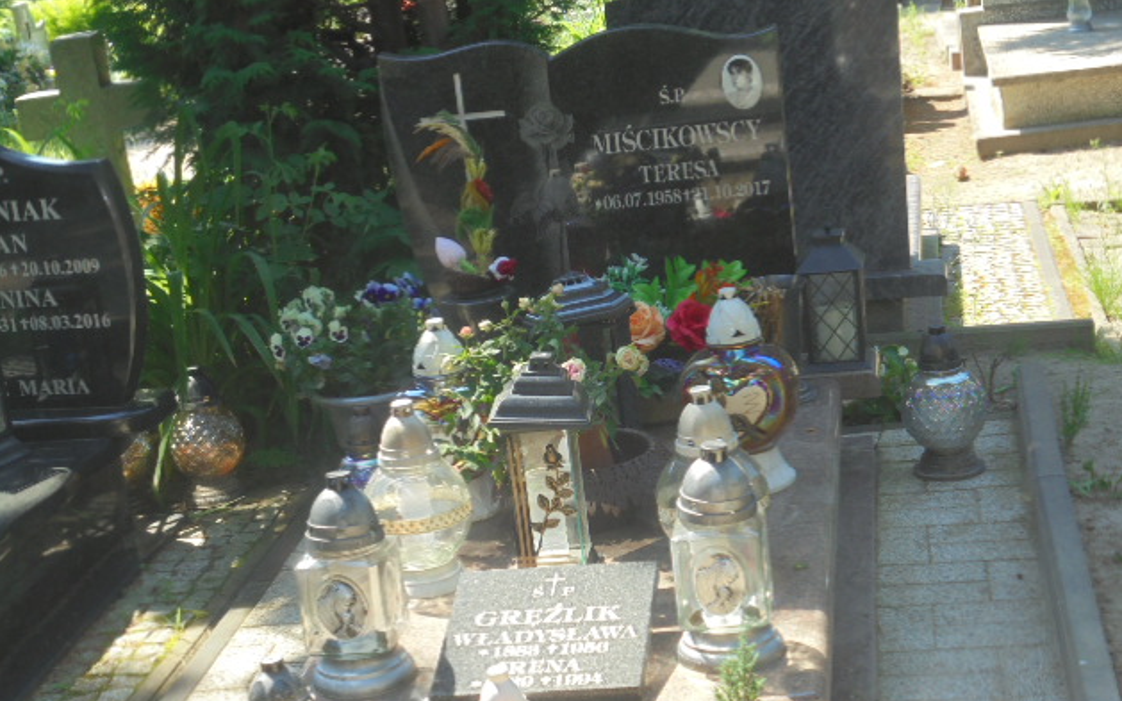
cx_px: 567
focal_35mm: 69
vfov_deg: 18.9
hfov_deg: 29.8
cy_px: 382
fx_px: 2110
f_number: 5.6
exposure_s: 1/80
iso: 100
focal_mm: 11.5
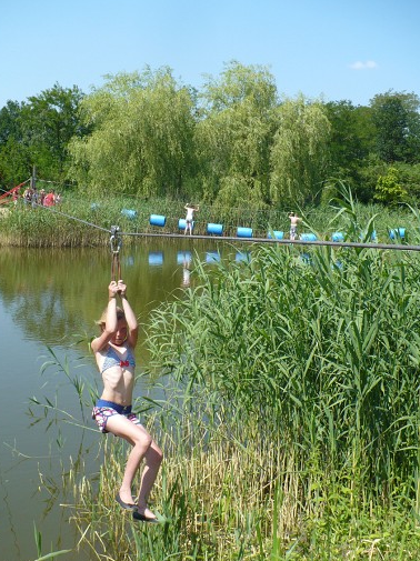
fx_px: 713
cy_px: 314
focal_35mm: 44
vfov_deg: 42.9
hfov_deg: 32.8
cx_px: 181
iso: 100
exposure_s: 1/1000
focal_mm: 6.1
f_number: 2.8
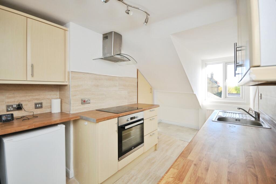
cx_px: 138
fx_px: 126
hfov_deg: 95.0
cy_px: 92
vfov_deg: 72.0
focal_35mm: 16
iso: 200
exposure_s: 1/100
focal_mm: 11
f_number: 5
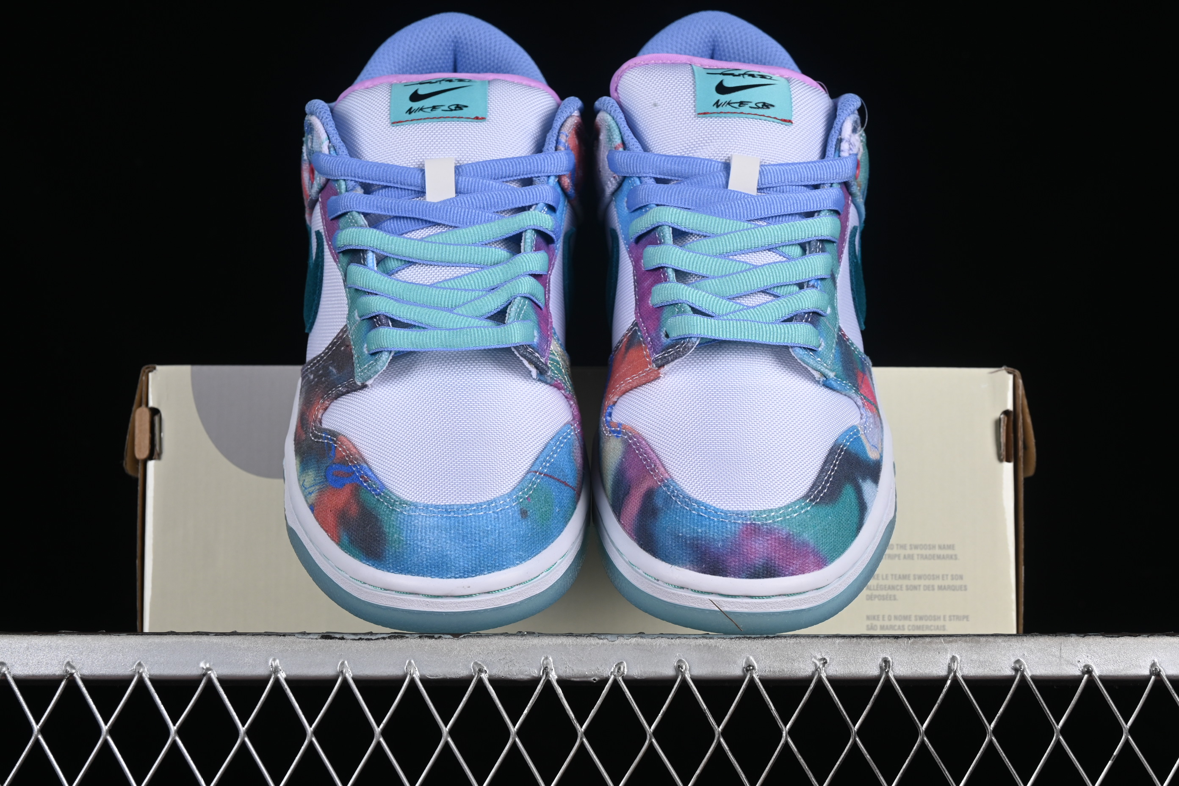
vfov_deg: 18.2
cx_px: 590
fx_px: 2456
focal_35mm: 75
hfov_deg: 27.0
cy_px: 393
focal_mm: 50
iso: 160
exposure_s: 1/80
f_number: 8
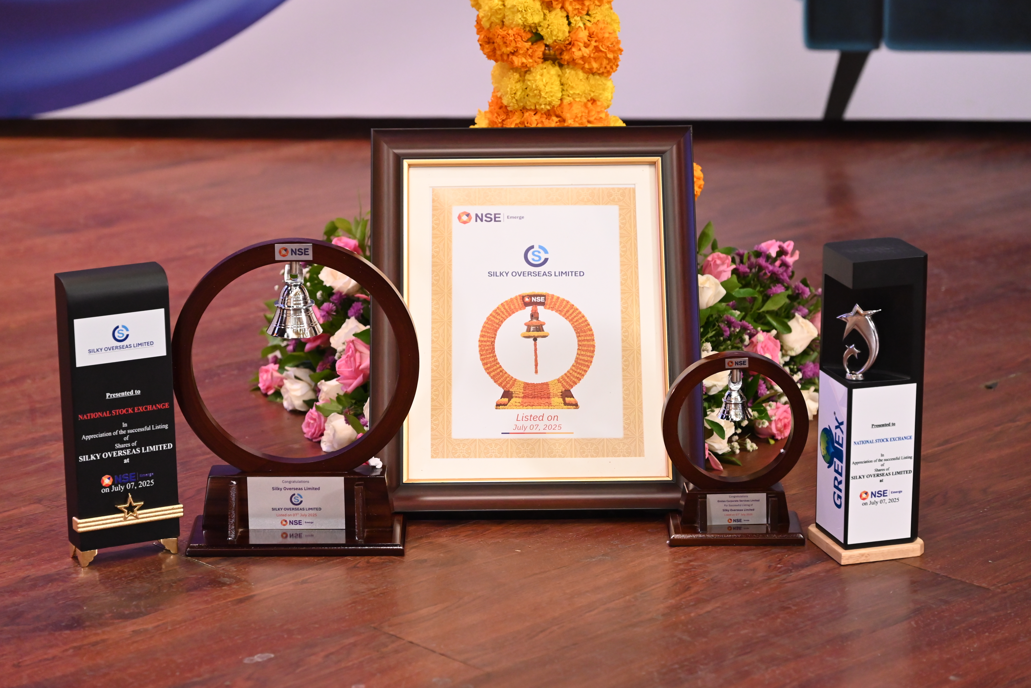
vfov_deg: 13.7
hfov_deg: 20.4
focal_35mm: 100
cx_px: 516
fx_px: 2865
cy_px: 344
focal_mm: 100
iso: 4000
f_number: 5.6
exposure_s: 1/125
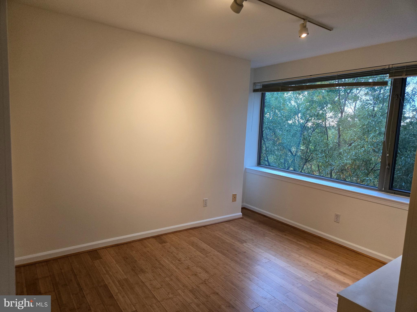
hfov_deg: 73.9
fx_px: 277
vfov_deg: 58.9
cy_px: 156
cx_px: 208
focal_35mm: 23
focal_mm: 5.4
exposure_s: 1/120
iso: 250
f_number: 1.8
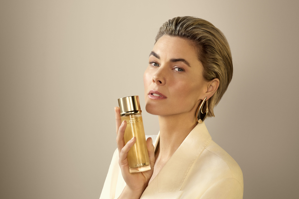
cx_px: 148
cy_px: 94
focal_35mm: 90
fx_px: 747
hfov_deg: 22.6
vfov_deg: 15.2
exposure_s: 1/200
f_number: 6.3
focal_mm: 85
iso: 800
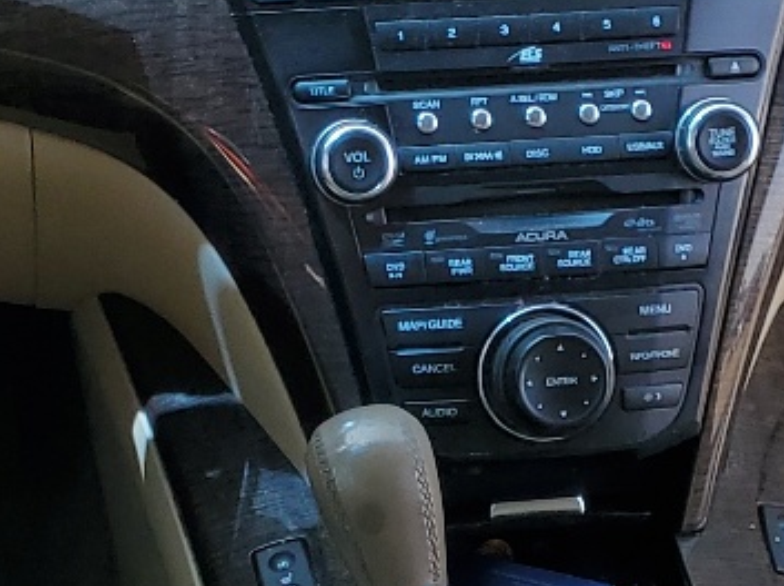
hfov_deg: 16.7
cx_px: 389
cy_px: 557
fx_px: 2670
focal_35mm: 118
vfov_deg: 12.4
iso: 50
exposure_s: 1/526
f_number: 1.5
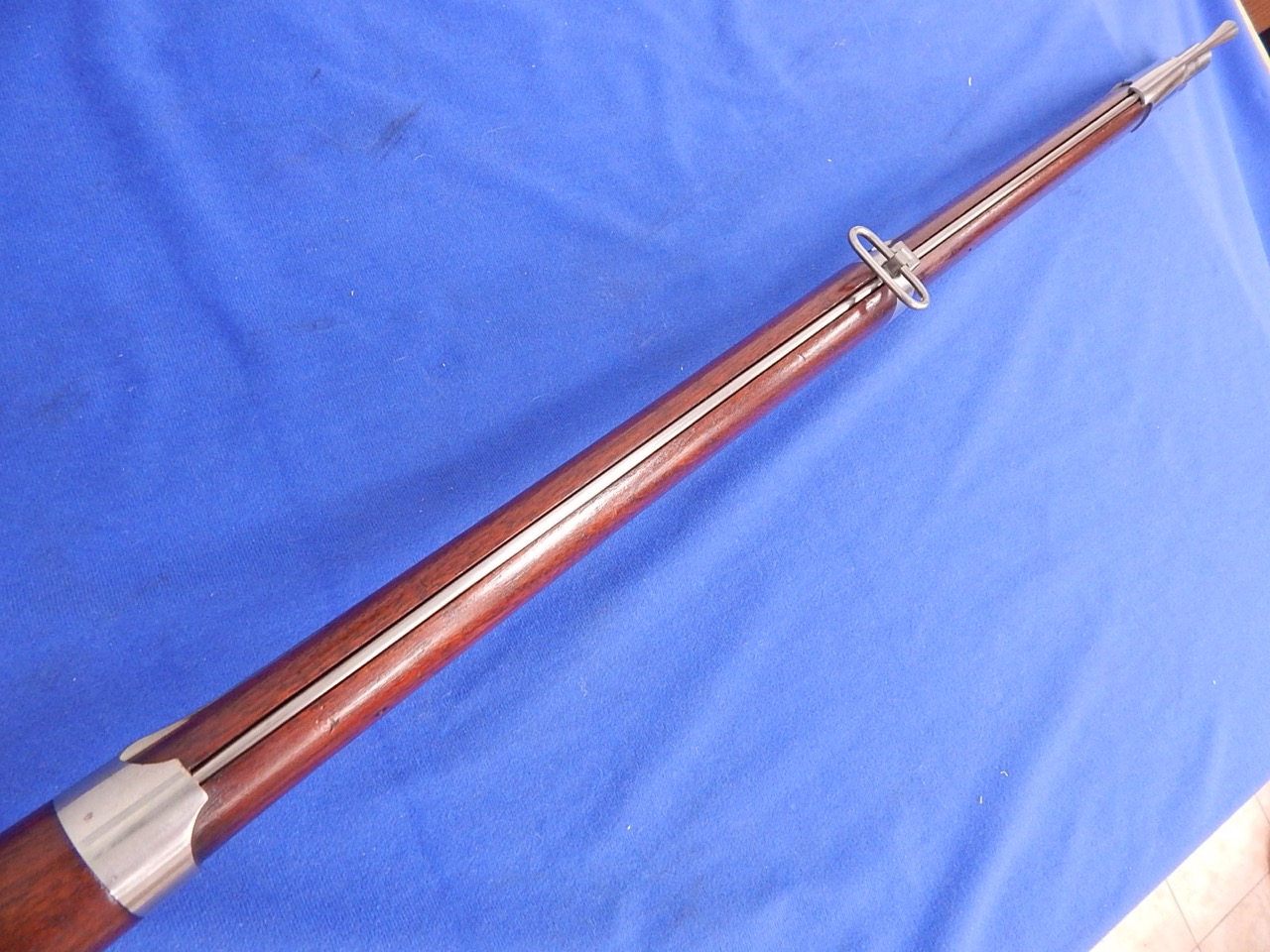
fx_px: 807
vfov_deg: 61.1
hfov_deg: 76.4
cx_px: 635
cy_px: 476
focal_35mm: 22
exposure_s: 1/15
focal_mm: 4
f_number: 3
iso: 400
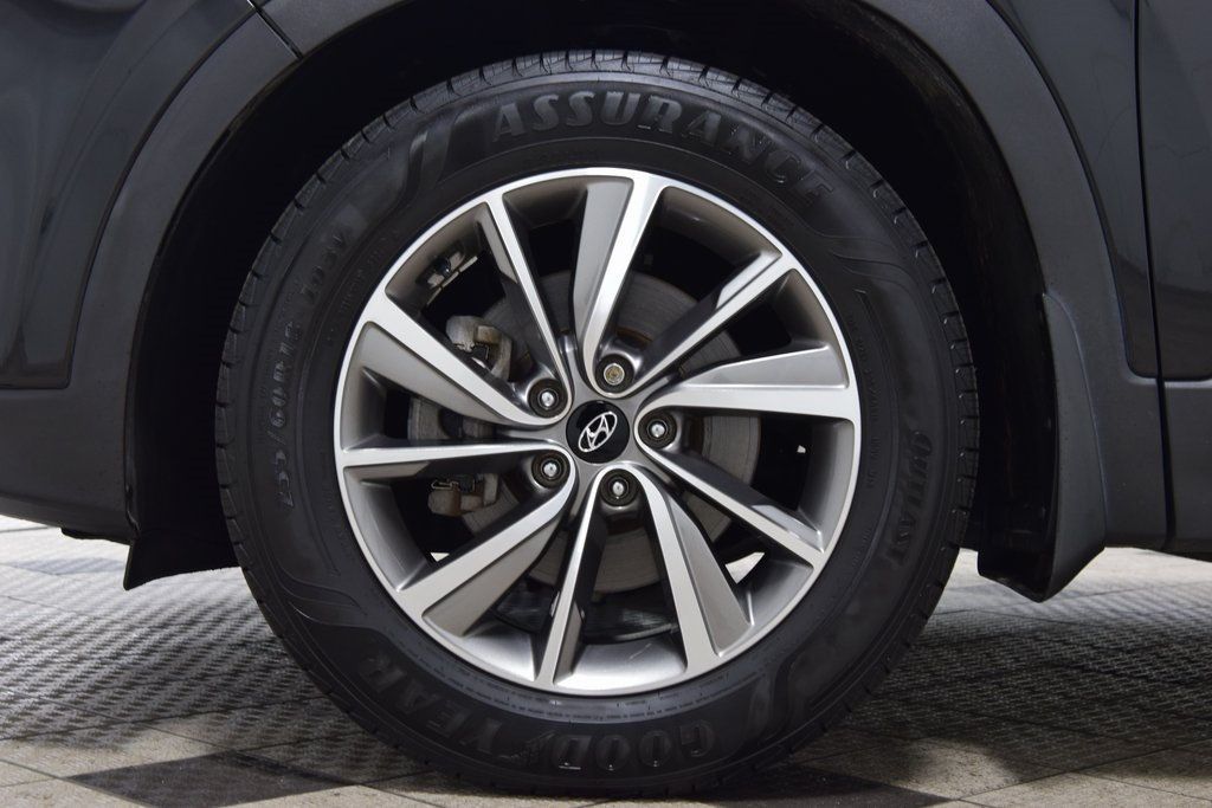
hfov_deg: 33.4
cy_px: 404
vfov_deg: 22.6
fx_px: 2020
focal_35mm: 60
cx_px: 606
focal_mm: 40
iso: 800
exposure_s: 1/15
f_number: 6.3
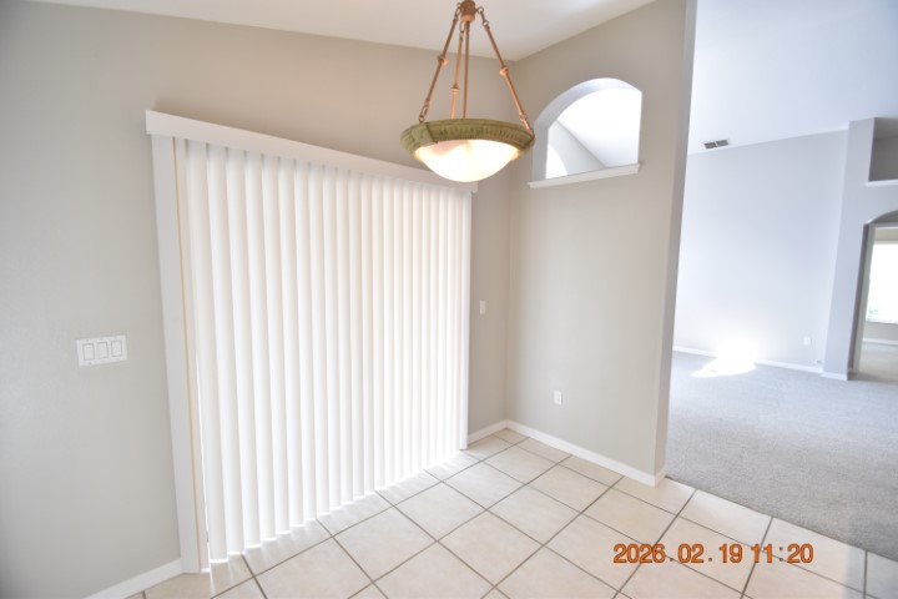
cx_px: 449
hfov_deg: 100.4
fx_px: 374
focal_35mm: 15
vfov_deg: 77.3
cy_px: 300
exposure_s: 1/125
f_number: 3.5
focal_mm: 10
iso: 800
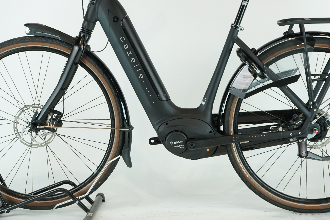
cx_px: 175
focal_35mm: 89
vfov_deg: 15.3
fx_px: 816
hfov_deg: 22.9
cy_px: 65
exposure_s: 1/200
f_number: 5.6
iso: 1250
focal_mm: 59
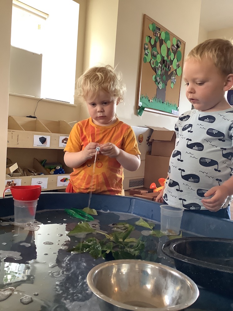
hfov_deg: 45.4
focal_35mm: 31
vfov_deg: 58.4
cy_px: 156
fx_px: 278
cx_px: 116
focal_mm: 3.3
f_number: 2.4
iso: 200
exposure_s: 1/60
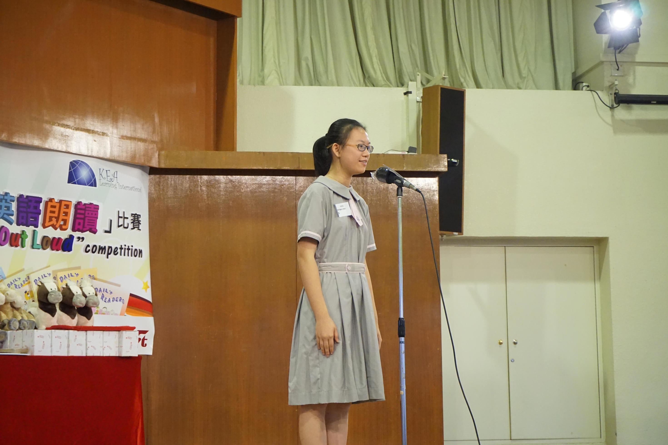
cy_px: 222
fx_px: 1392
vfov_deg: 18.2
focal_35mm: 75
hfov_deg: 27.0
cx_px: 334
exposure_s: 1/80
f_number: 5.6
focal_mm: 50
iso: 3200
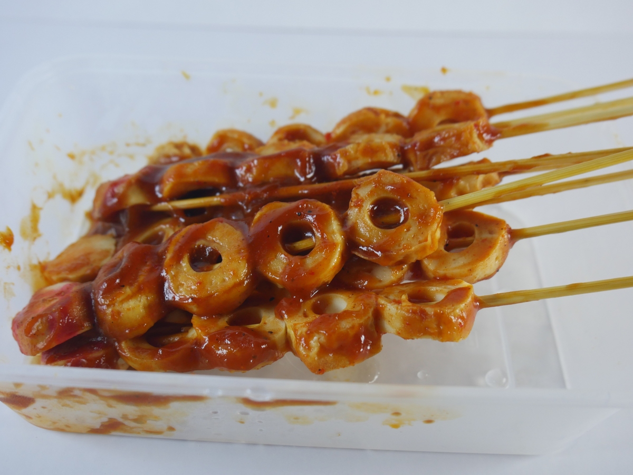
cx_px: 316
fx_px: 732
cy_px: 238
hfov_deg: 46.8
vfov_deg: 36.0
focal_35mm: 40
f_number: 4.5
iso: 400
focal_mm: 20
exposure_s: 1/60
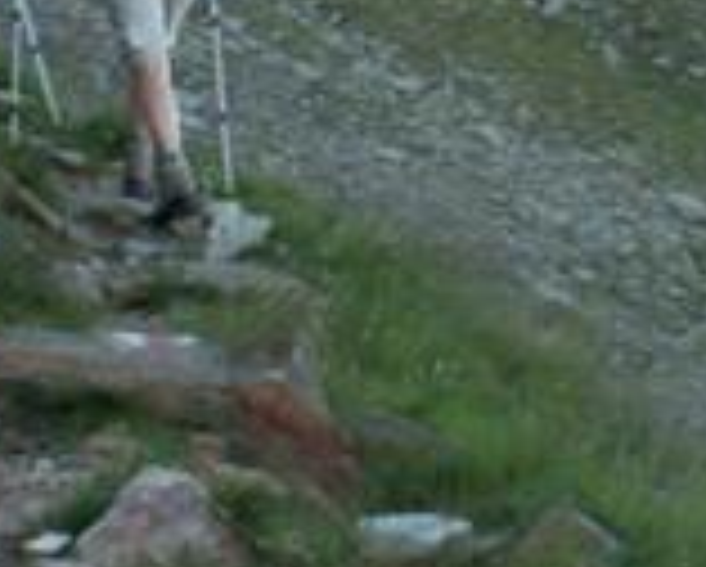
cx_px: 508
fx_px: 4163
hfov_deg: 9.7
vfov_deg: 7.7
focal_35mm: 199
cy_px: -194
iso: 50
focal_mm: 8.25
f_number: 4.5
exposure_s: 1/40
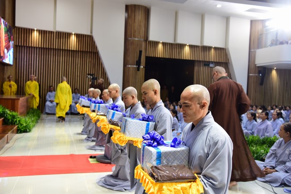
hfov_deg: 54.4
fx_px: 283
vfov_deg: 37.9
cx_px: 146
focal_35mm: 35
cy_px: 97
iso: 800
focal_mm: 35
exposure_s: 1/60
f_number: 4.5
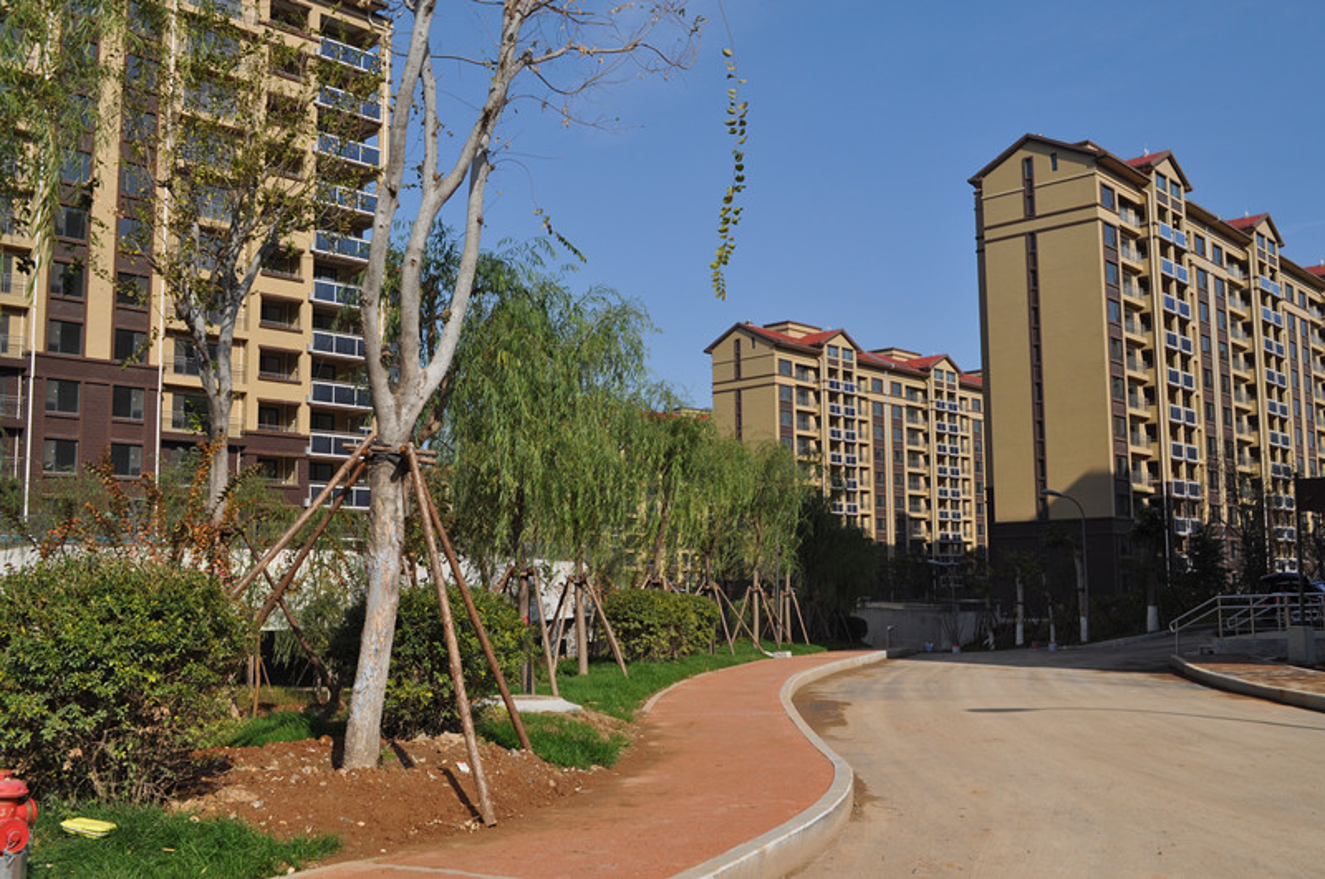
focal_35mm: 33
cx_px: 662
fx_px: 1213
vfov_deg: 39.9
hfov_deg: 57.3
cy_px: 440
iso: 200
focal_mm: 22
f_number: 10
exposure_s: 1/400
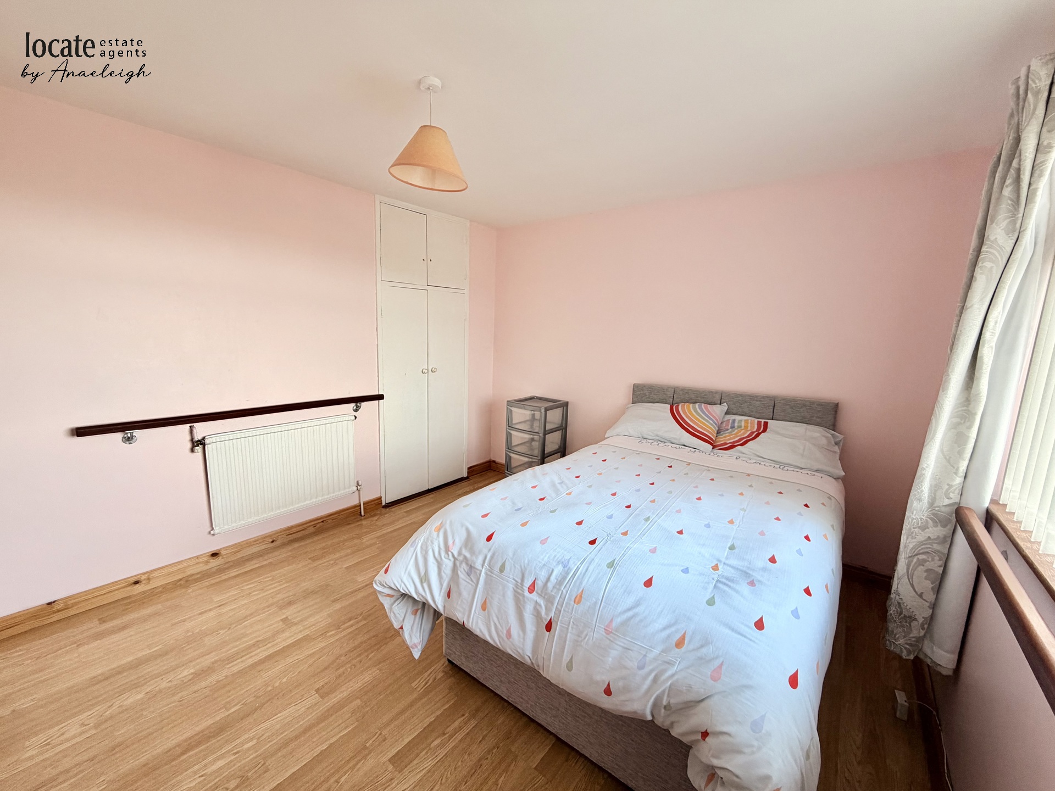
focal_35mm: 14
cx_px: 528
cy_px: 396
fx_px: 427
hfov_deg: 102.1
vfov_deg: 85.7
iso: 160
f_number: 2.2
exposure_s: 1/121
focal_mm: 2.22
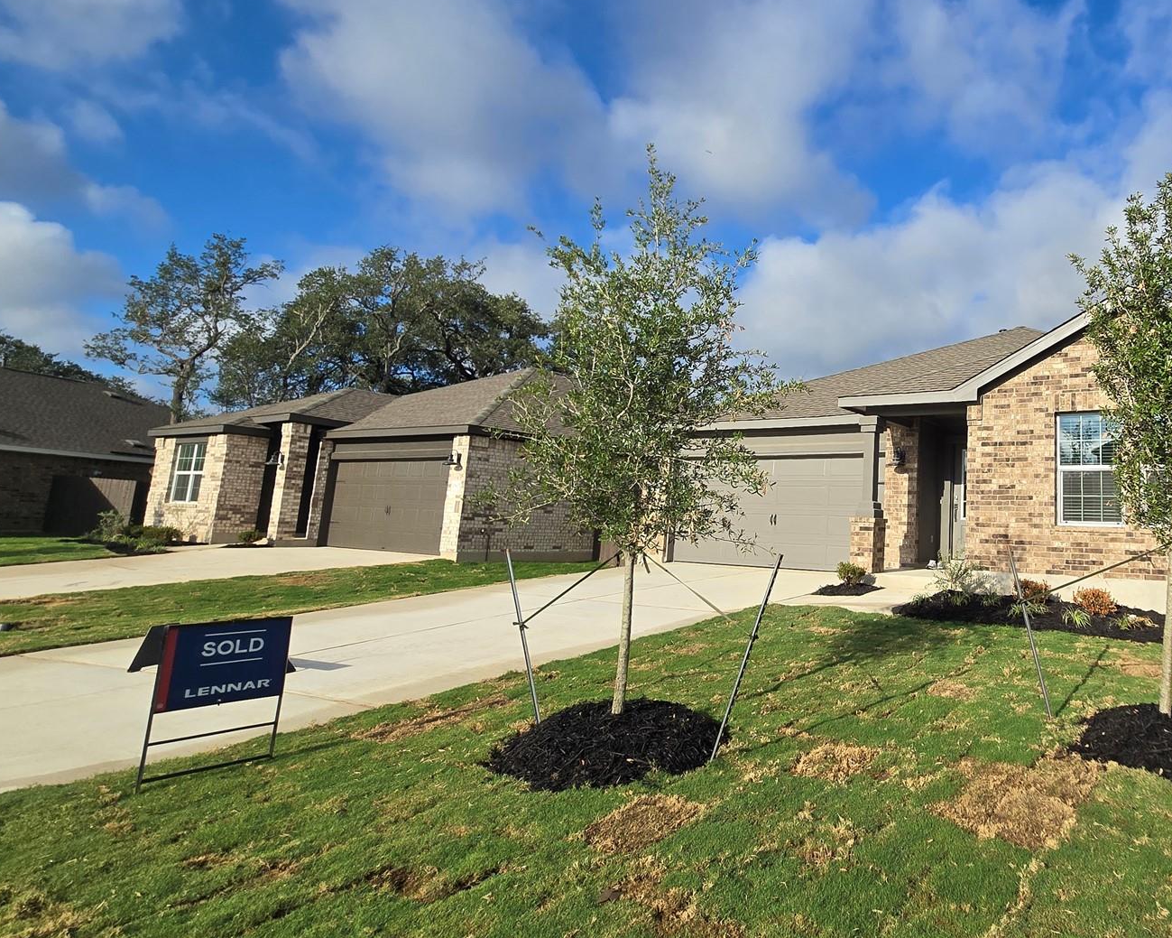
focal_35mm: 20
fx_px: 694
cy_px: 419
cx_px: 882
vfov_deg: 67.9
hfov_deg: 74.5
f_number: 2.2
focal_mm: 2.2
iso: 50
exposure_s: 1/2572
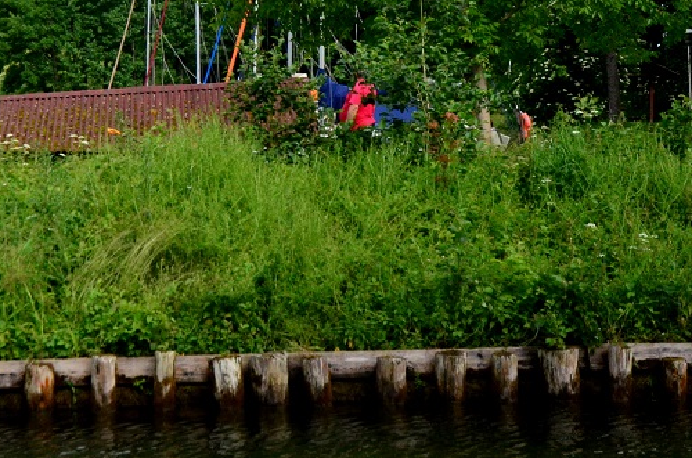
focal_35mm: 72
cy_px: 99
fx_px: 1381
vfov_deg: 18.7
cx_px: 167
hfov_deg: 27.7
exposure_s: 1/6400
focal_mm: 24
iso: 1600
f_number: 4.5
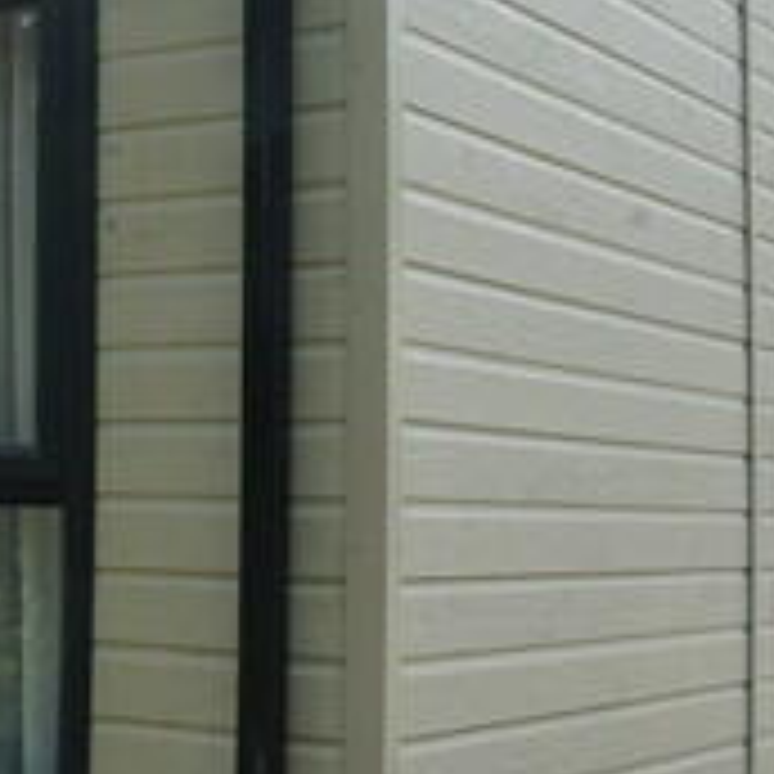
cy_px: 376
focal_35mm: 81
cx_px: -554
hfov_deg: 17.8
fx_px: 2049
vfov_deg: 21.4
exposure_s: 1/60
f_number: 18
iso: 500
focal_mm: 16
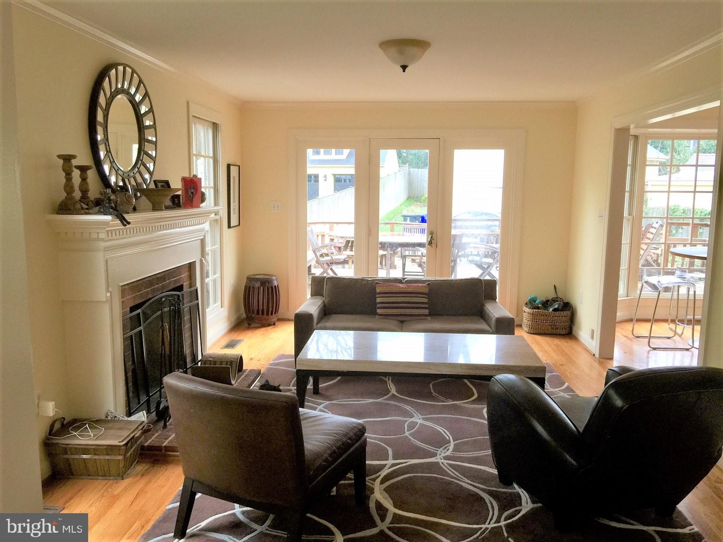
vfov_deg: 48.2
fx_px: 606
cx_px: 362
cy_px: 271
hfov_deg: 61.7
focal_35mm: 29
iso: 50
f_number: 2.2
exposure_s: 1/30
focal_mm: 4.15
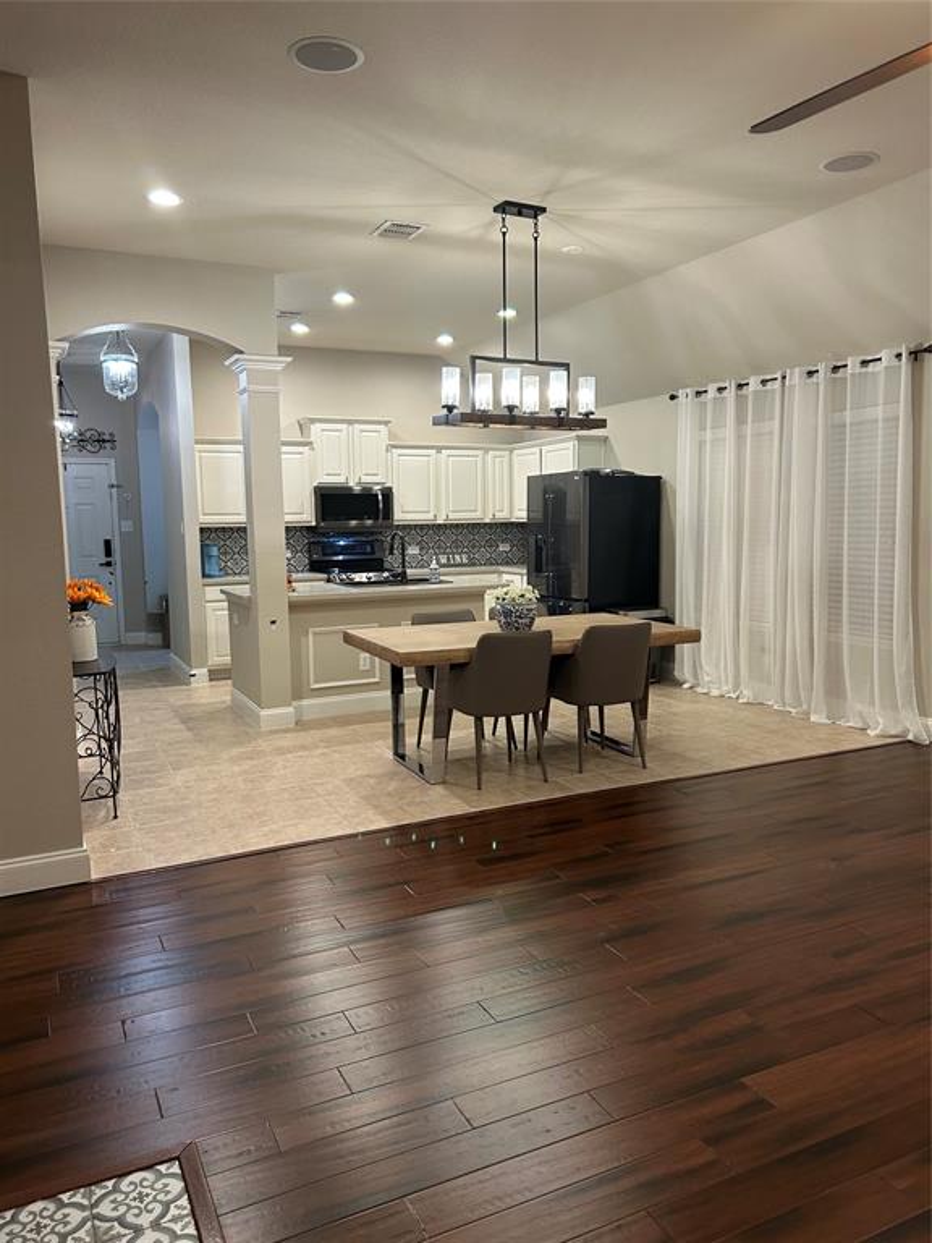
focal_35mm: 26
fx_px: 933
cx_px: 466
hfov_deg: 53.1
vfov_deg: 67.3
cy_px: 622
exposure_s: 1/60
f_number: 1.5
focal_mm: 5.7
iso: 160
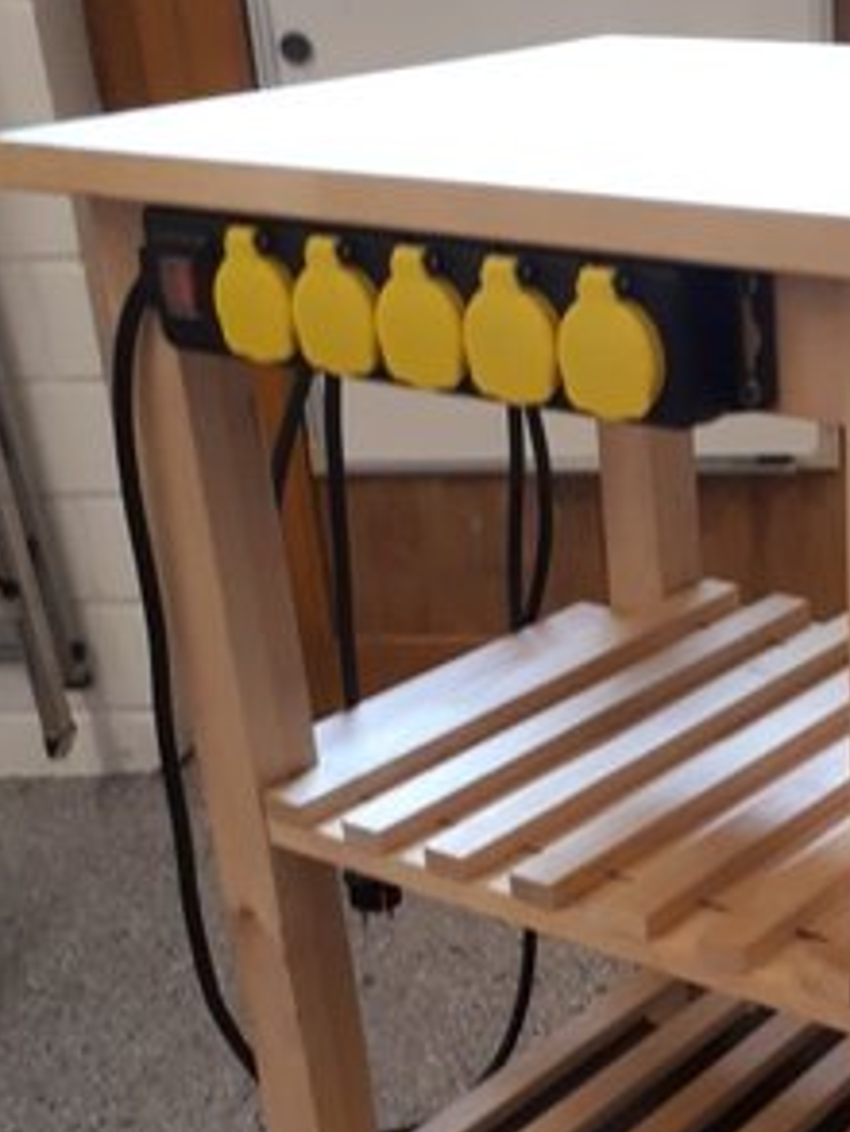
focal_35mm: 59
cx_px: 827
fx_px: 1930
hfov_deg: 23.9
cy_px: 881
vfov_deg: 31.9
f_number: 1.9
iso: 200
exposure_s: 1/20
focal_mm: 3.6
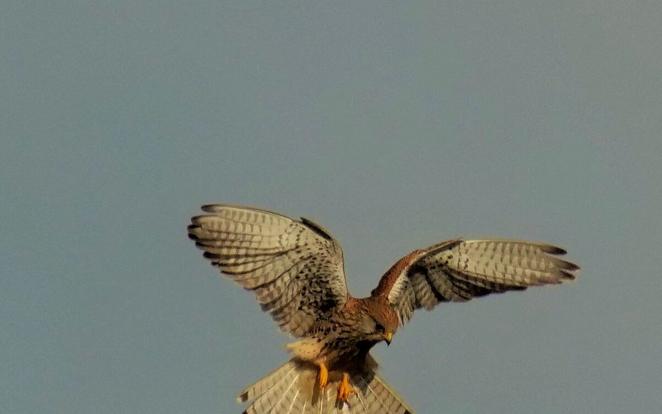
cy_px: 344
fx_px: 30624
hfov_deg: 1.2
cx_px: 432
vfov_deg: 0.8
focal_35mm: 1697
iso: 800
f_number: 8
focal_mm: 400
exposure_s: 1/3200
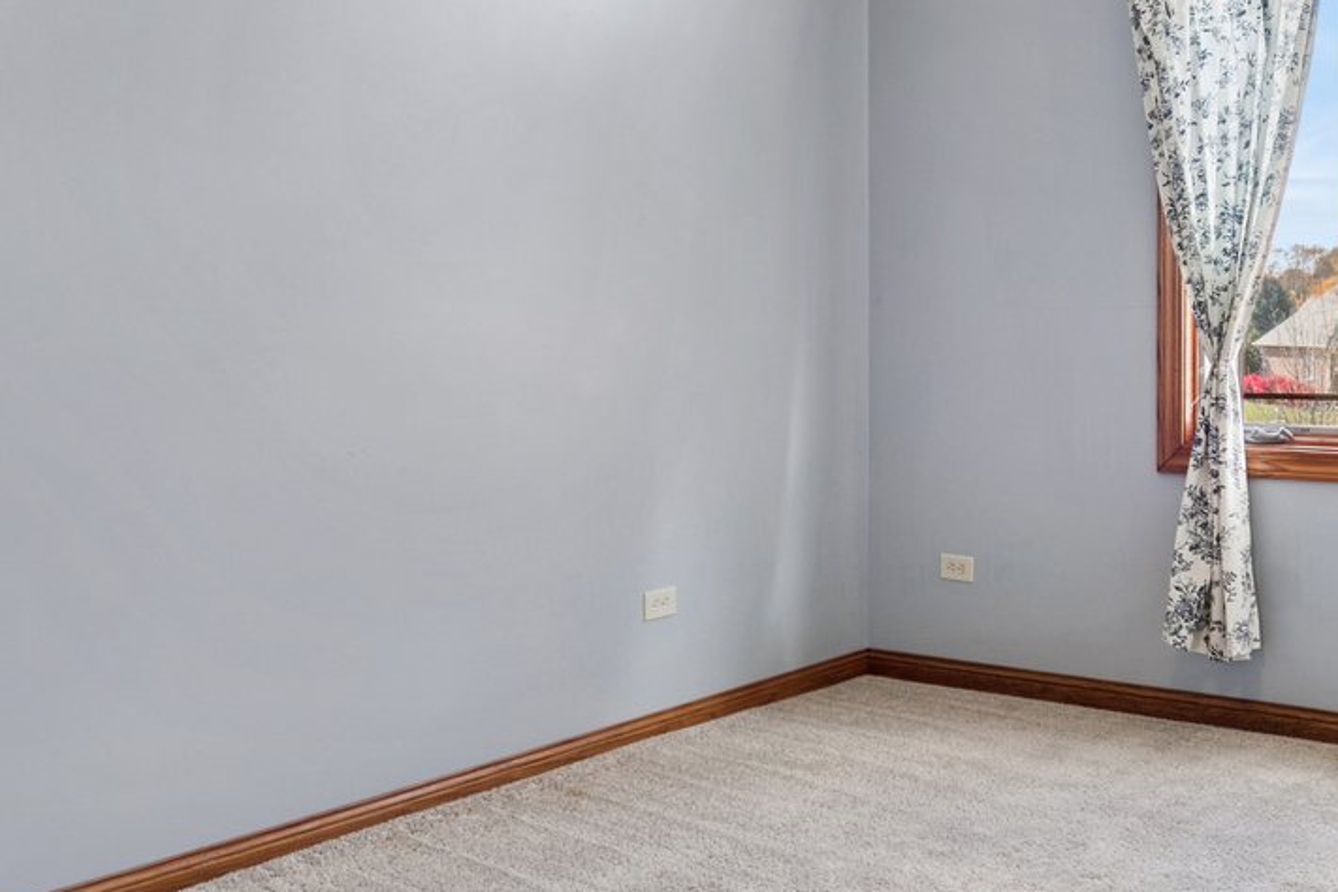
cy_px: 363
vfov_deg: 32.5
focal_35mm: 41
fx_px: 1524
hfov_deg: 46.8
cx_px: 862
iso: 250
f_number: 8
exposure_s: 1/6
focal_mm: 12
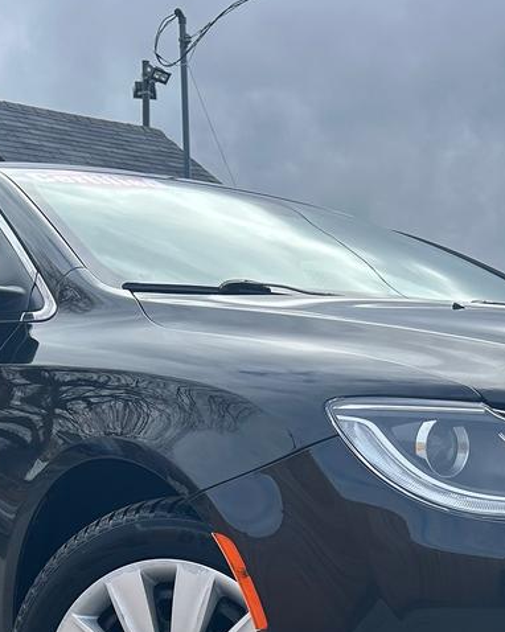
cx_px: 387
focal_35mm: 68
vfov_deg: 26.6
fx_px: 1271
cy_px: 607
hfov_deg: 22.2
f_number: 1.5
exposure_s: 1/2299
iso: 50
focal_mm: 5.7
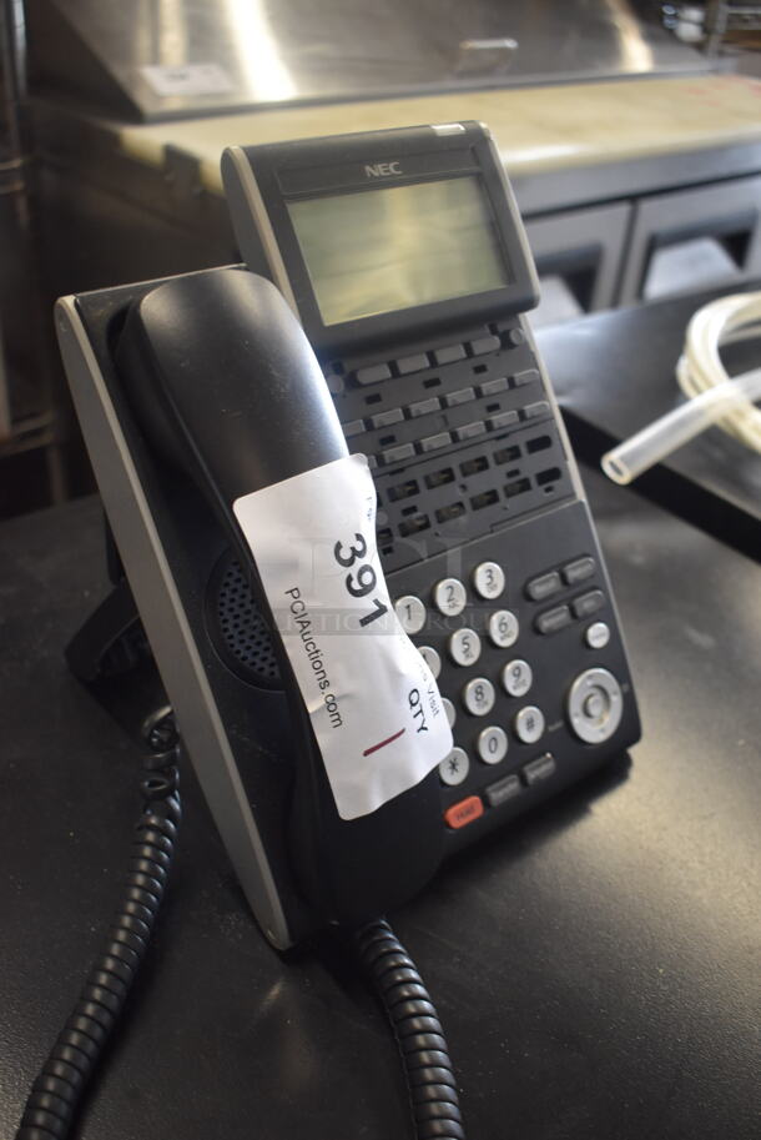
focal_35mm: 34
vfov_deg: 55.1
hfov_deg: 38.4
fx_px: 1092
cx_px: 380
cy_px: 570
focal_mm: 23
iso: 1100
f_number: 4
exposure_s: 1/60
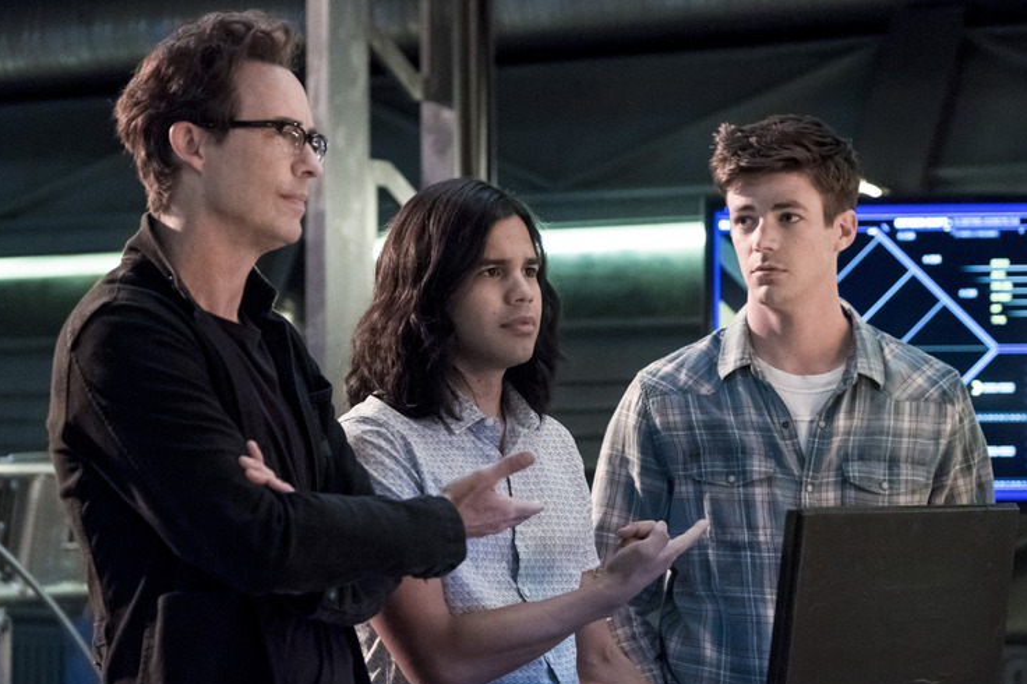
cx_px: 515
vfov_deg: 11.1
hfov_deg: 16.7
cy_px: 352
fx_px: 3507
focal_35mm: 123
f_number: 3.2
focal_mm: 77.3
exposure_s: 1/100
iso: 8000
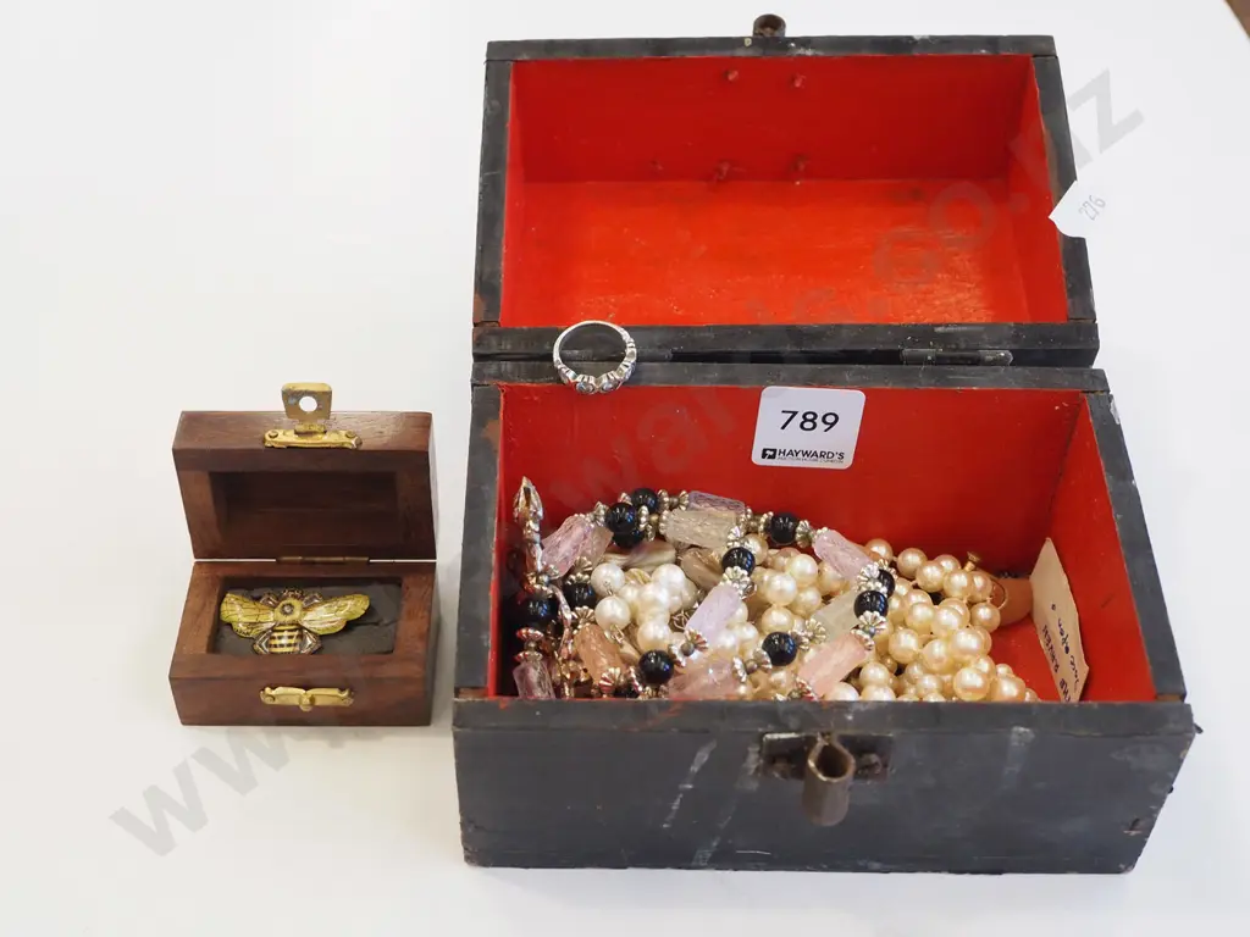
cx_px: 625
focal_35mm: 46
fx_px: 1661
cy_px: 468
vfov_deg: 31.5
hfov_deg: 41.2
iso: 1600
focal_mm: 23
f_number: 5.6
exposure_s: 1/125
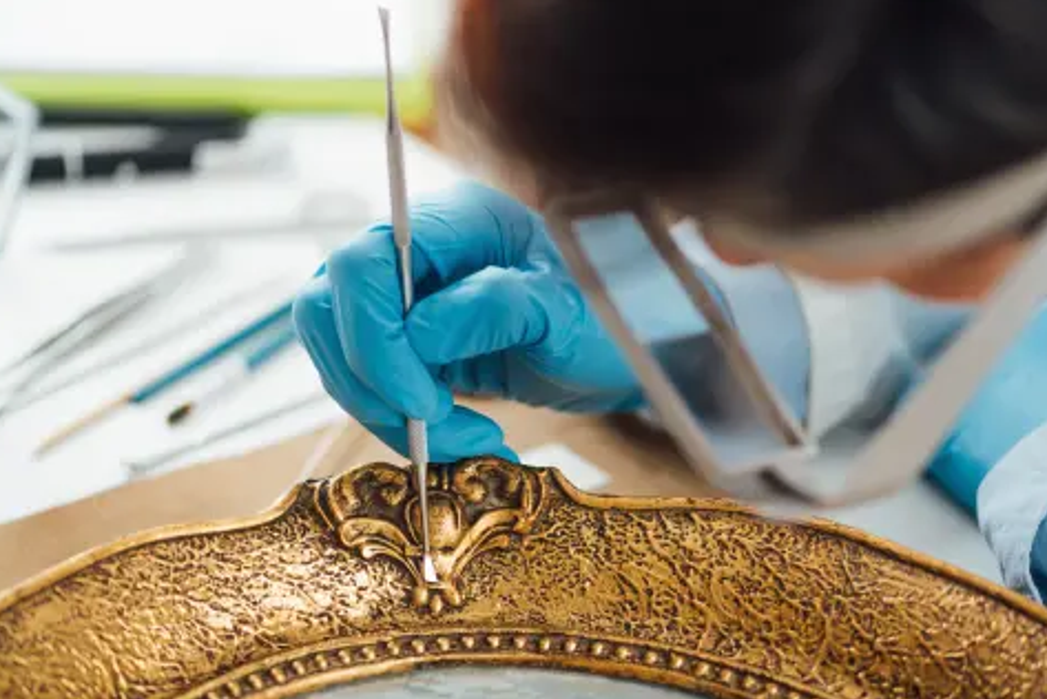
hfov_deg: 18.4
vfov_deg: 12.4
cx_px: 531
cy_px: 363
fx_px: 3230
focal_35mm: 111
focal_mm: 105
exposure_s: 1/200
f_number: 3.5
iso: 64
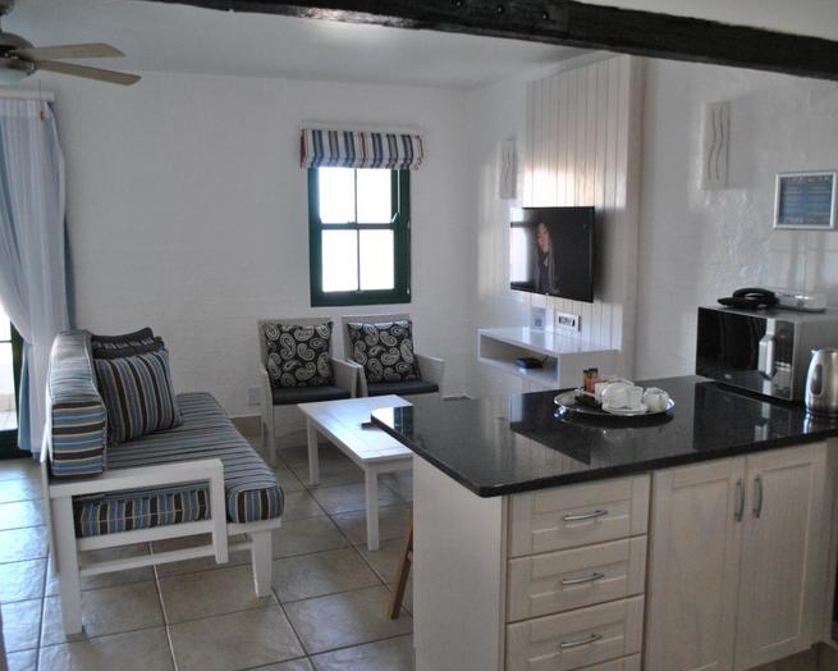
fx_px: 769
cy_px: 340
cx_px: 481
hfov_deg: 56.9
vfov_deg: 47.1
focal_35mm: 31
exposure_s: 1/160
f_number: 3.5
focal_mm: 18
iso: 800
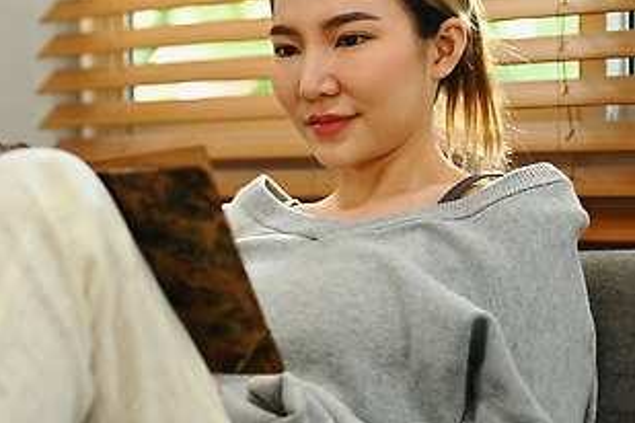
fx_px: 1711
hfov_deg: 20.8
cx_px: 150
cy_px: 244
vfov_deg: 14.1
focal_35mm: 97
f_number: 2.2
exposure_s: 1/125
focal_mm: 50
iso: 400
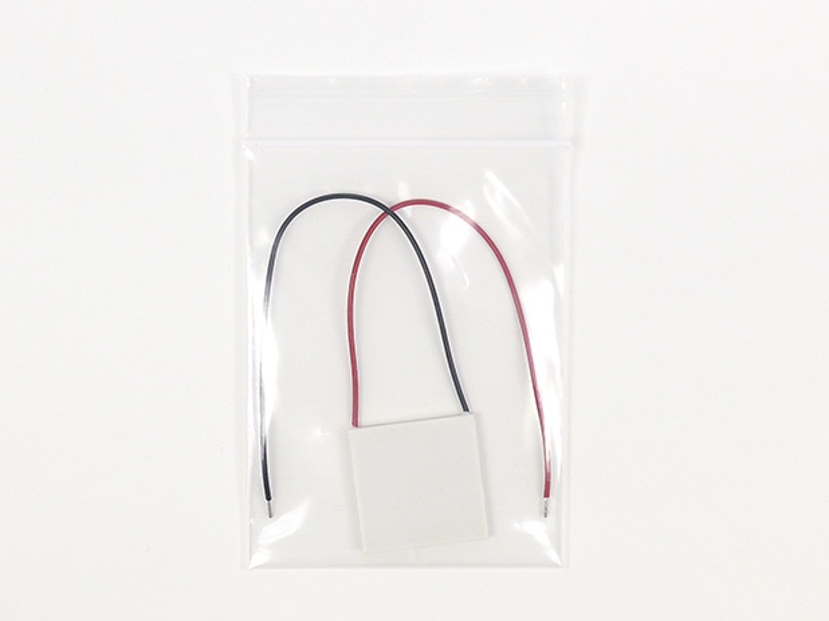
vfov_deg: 48.2
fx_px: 694
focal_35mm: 29
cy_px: 311
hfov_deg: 61.7
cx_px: 405
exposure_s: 1/250
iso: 80
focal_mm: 6
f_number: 2.8
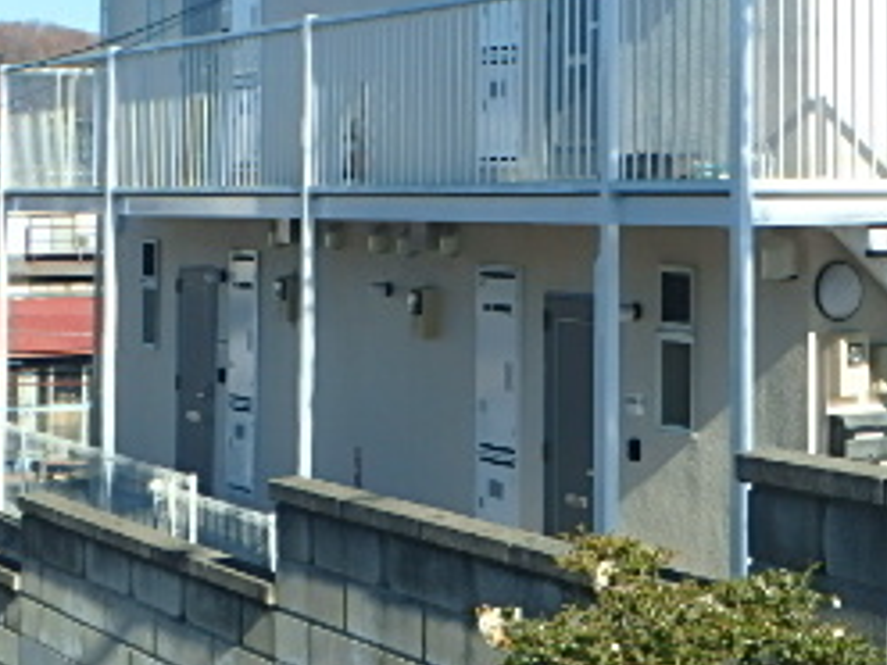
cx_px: 719
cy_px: 93
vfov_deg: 18.2
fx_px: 2050
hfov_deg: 24.0
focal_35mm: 80
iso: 125
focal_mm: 5.6
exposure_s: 1/500
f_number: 4.7
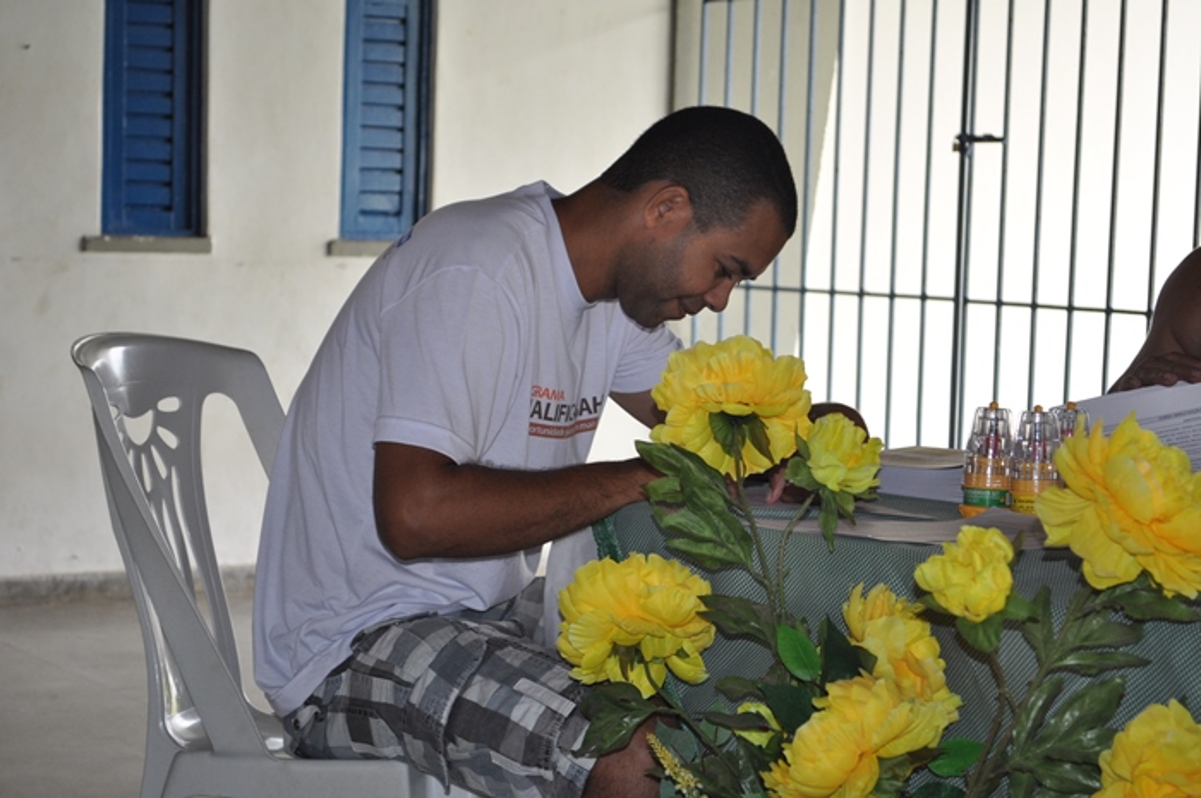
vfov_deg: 17.5
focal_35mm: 78
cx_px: 600
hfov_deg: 26.0
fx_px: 2599
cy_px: 399
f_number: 5.6
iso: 720
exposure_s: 1/125
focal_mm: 52
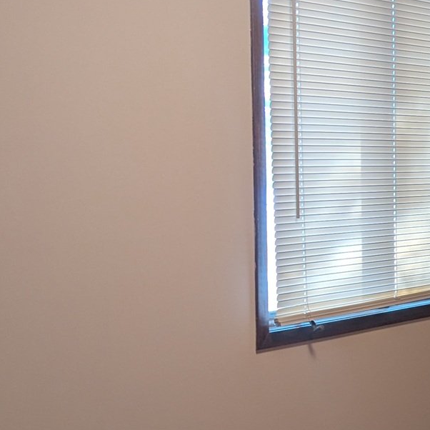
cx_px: 442
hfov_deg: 22.9
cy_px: 288
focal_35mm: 72
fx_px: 1012
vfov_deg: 23.9
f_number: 1.85
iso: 84
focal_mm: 6.81
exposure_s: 1/24
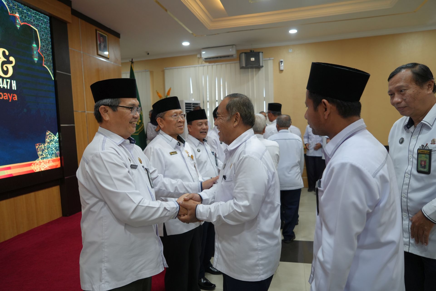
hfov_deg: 73.7
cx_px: 218
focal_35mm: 24
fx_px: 291
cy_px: 146
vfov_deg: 53.1
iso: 1250
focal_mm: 24
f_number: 4
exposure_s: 1/160
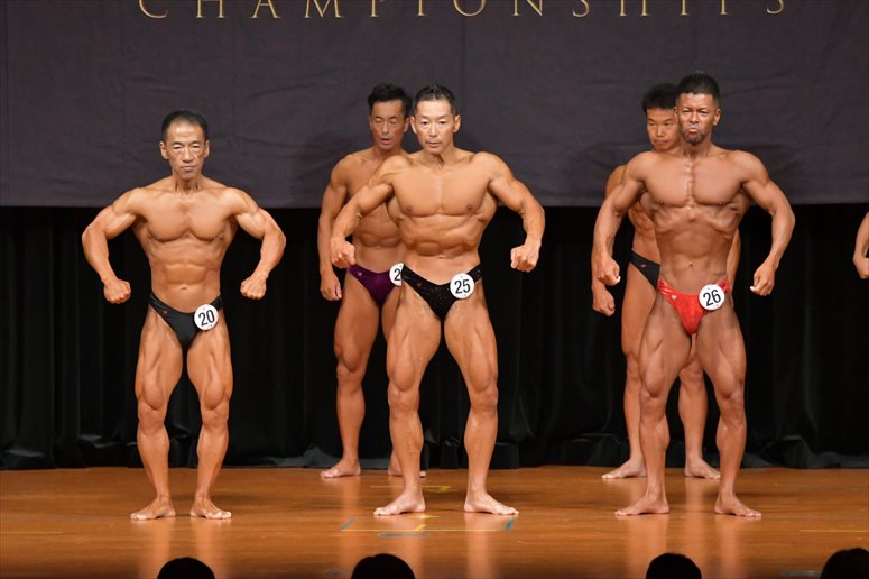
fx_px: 6152
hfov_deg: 8.1
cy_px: 290
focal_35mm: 255
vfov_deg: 5.4
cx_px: 434
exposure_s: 1/400
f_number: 5.6
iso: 5000
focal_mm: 170
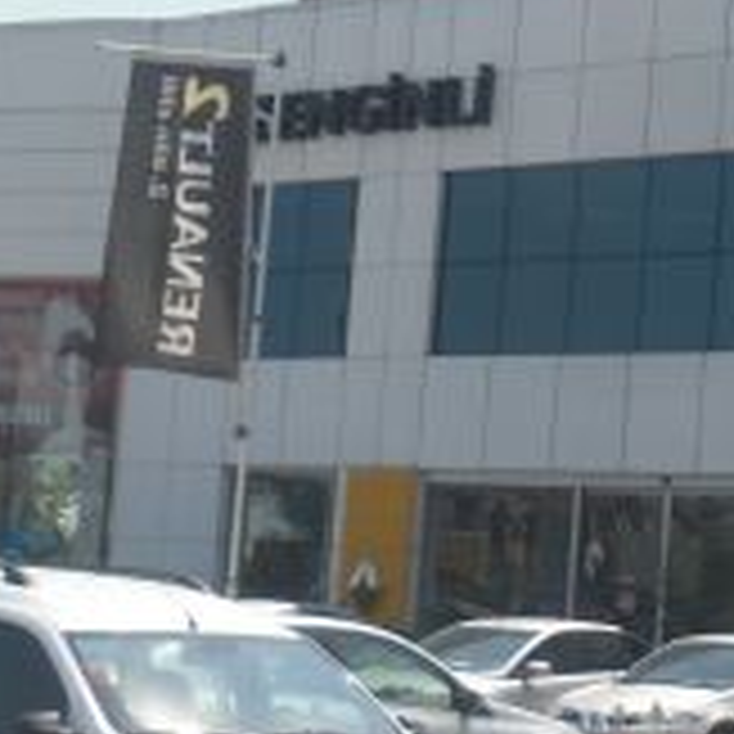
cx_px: 995
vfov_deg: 14.8
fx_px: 2831
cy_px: 387
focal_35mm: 118
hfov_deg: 14.1
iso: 80
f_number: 8.1
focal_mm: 6
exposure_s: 1/158
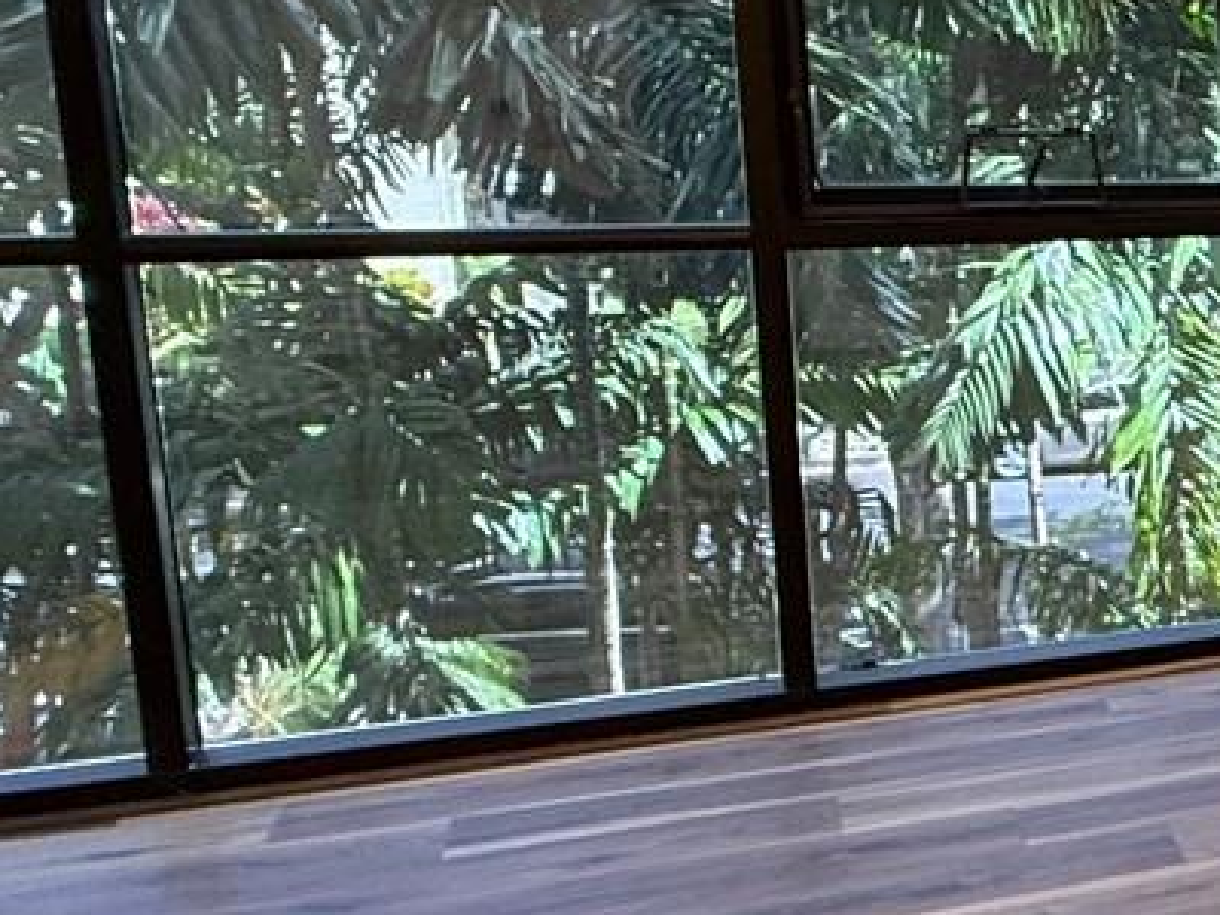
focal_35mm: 56
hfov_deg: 23.3
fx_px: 1974
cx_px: 2044
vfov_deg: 26.0
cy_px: 357
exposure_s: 1/120
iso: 250
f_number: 2.2
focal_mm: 2.22
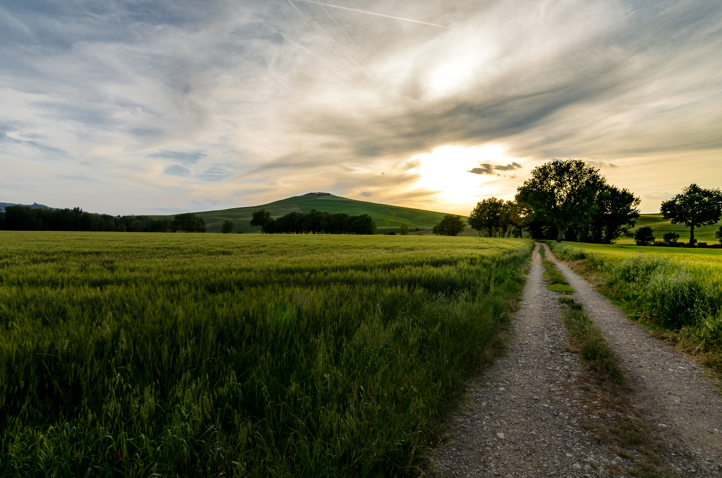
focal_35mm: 18
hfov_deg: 90.1
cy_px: 239
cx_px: 361
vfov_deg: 67.1
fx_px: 360
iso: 100
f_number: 9
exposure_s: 1/80
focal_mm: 12
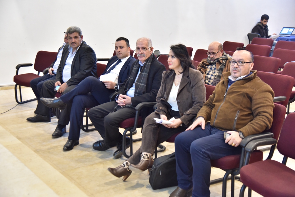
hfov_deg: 39.6
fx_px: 410
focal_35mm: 50
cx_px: 148
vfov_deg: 27.0
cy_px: 98
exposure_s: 1/25
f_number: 4
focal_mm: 50
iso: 2000
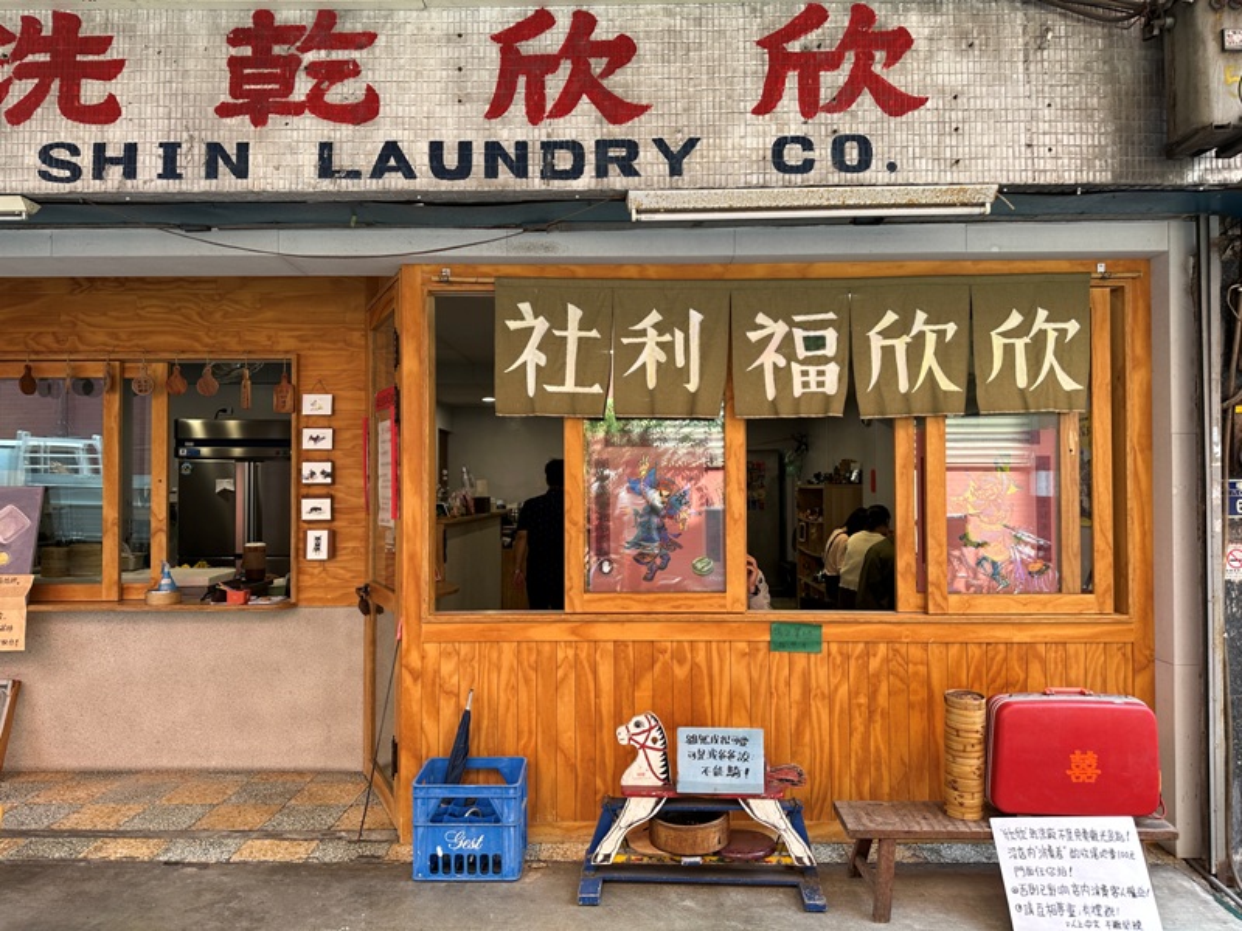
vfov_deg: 56.8
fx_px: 861
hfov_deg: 71.6
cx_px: 621
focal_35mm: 24
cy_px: 466
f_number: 1.78
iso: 80
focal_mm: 6.86
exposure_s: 1/121
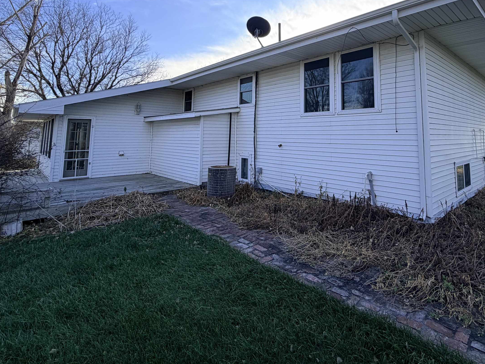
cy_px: 106
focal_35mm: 20
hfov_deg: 81.1
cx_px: 283
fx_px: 280
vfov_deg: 63.3
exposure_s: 1/475
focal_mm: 2.22
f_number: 2.2
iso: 64
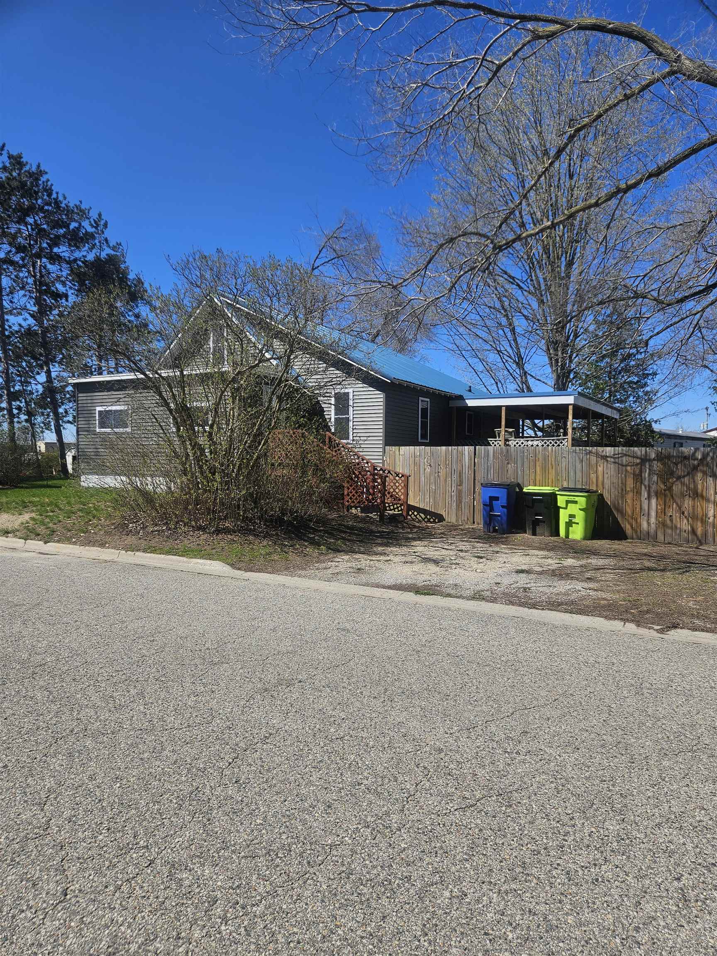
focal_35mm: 23
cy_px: 478
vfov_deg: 73.9
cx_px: 358
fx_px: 635
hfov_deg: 58.9
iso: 25
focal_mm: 5.4
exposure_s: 1/2043
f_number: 1.8
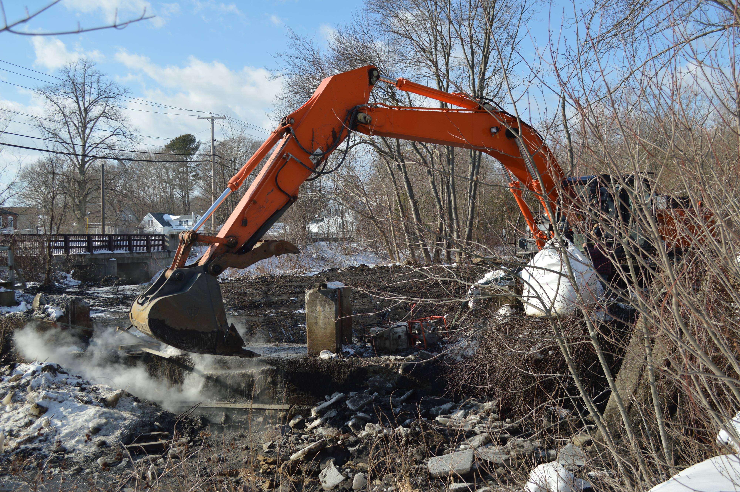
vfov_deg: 39.9
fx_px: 678
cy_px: 246
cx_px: 370
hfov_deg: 57.3
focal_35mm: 33
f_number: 5.6
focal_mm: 22
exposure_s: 1/125
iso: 100
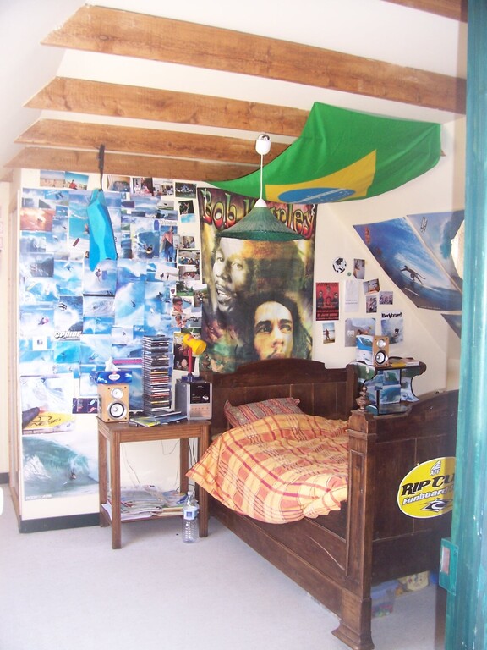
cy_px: 325
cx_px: 244
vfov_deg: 54.0
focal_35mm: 34
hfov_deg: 41.8
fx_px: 638
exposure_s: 1/60
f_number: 2.7
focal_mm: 5.6
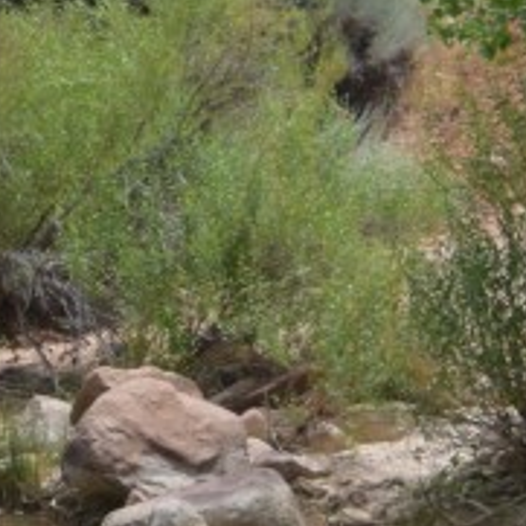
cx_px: -642
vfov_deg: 9.1
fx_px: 3266
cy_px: -70
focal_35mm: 190
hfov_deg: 8.6
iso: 200
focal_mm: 20
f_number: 3.5
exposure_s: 1/2000
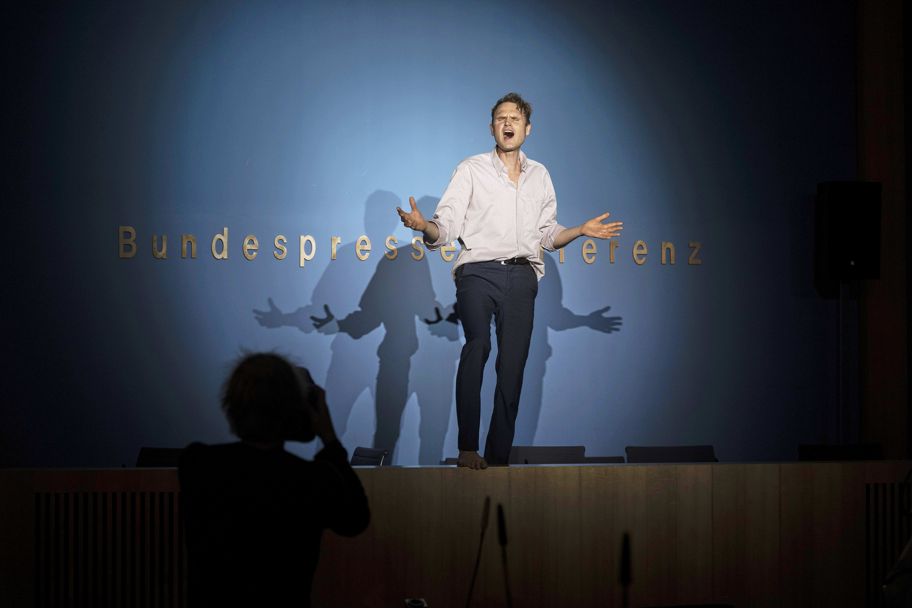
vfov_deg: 19.5
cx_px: 456
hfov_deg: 28.8
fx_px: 1773
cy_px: 304
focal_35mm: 70
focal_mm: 70
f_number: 2.8
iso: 640
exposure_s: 1/200
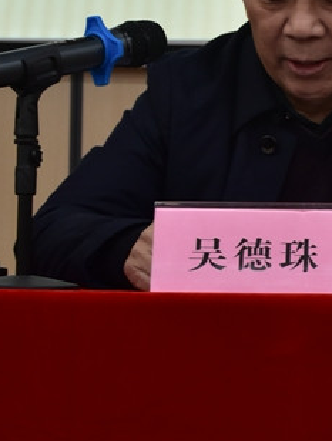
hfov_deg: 9.3
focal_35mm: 159
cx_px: 294
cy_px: 101
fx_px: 2030
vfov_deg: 12.4
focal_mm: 38
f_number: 7.1
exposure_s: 1/30
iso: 800
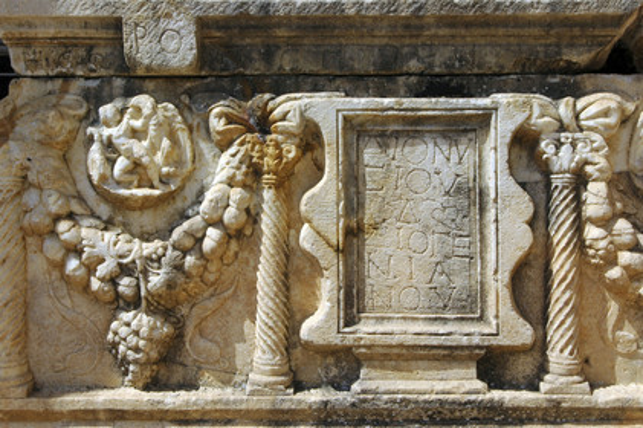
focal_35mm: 45
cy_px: 214
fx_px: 803
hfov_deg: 43.6
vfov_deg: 29.8
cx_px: 322
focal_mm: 30
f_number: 10
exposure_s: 1/400
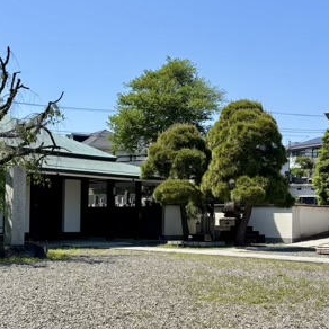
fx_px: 591
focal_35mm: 55
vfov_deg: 31.0
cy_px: 202
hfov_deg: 31.1
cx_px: 145
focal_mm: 5.96
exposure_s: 1/3788
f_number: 1.6
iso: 50
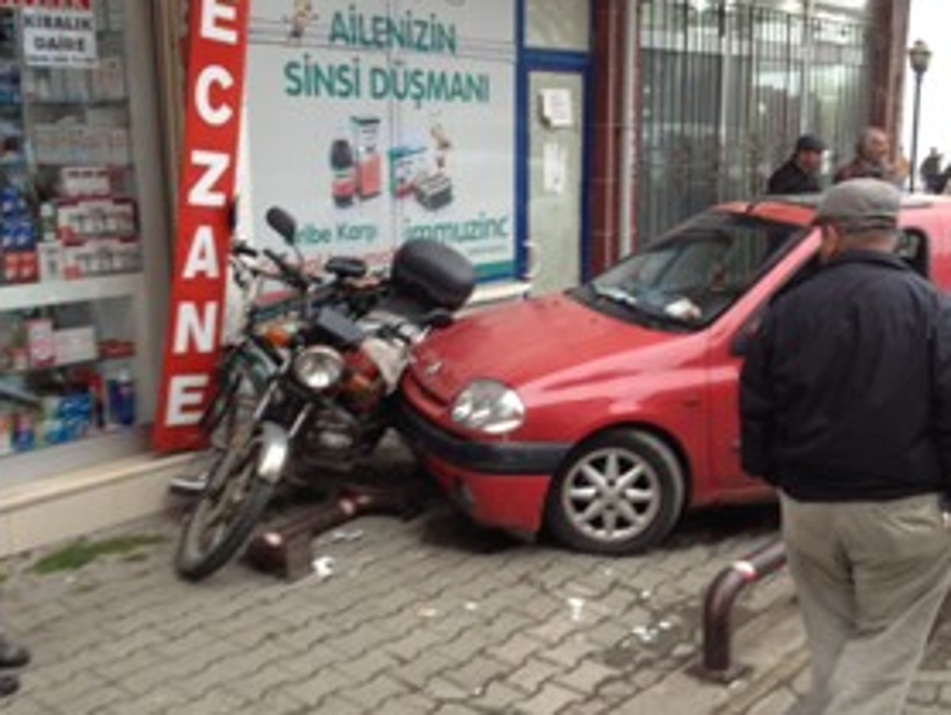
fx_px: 1210
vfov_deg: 32.9
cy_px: 378
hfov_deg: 42.9
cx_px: 523
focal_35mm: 44
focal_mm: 4.28
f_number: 2.4
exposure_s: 1/20
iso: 64
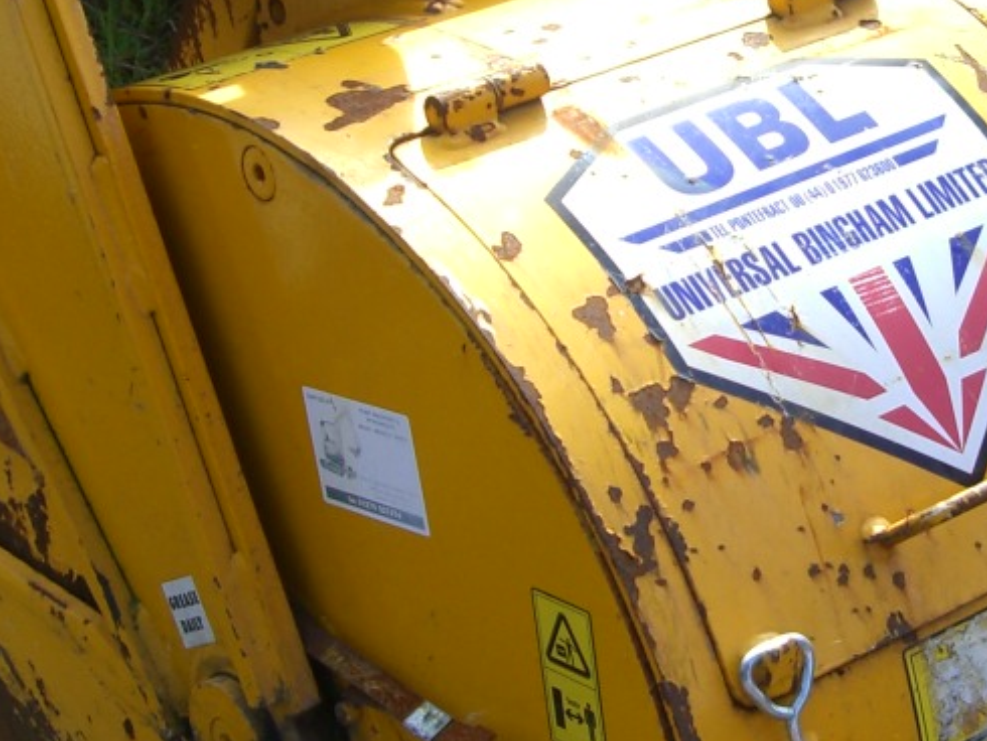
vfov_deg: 12.0
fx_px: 3537
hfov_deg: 15.8
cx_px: 802
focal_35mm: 124
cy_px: 278
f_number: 2.8
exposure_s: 1/320
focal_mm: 7.9
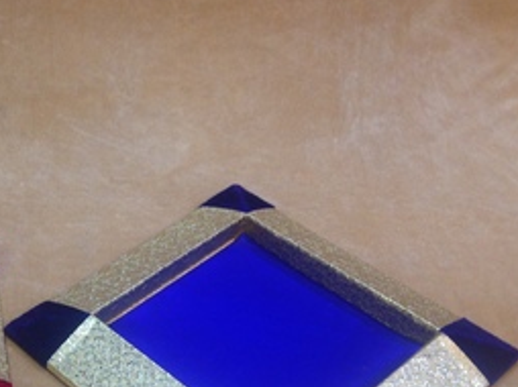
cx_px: 41
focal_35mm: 65
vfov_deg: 22.0
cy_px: 349
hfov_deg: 28.6
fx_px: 972
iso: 50
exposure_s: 1/30
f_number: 2.4
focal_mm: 4.12
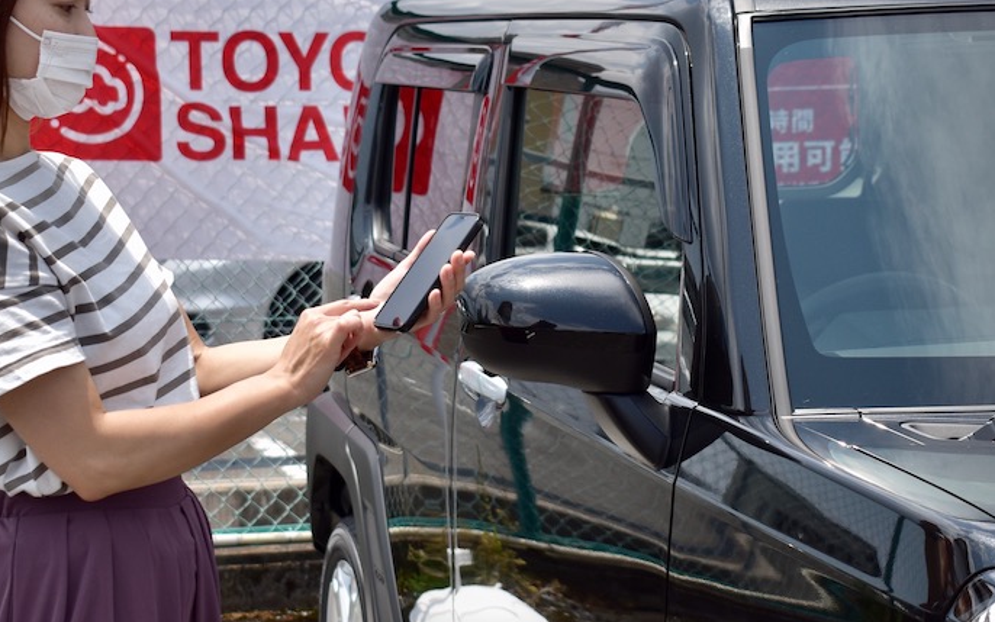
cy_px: 347
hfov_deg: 22.8
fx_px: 2468
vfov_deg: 14.4
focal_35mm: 91
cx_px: 583
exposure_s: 1/1600
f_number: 4.5
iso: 200
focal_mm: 34
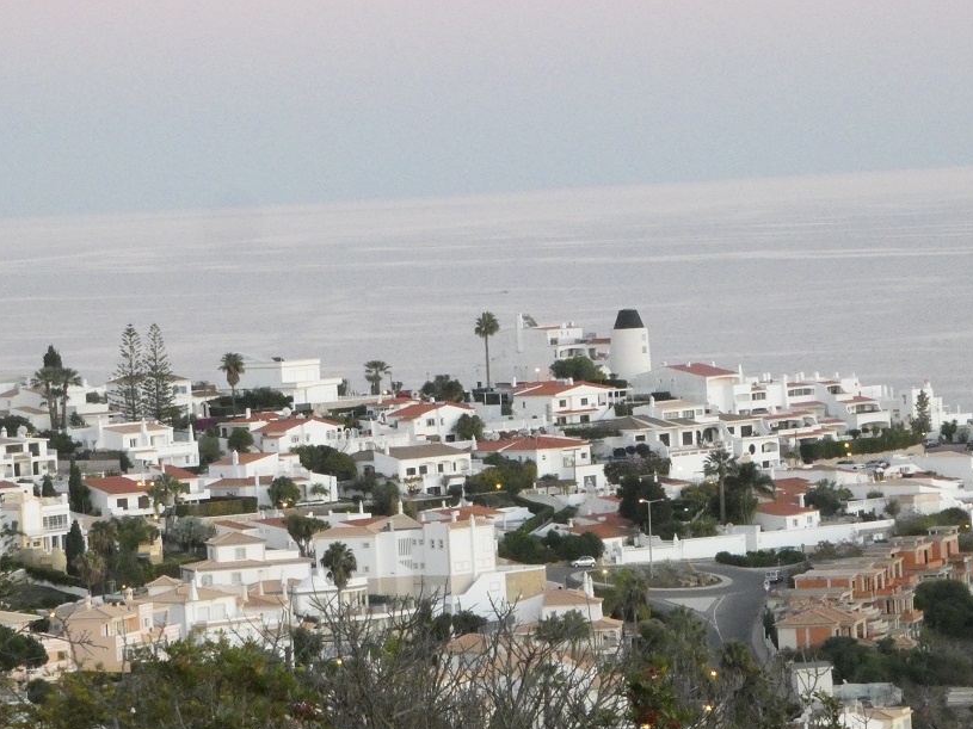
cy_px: 408
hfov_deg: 8.5
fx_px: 6520
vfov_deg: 6.4
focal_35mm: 232
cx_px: 475
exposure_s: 1/60
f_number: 8
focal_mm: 33.9
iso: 1600
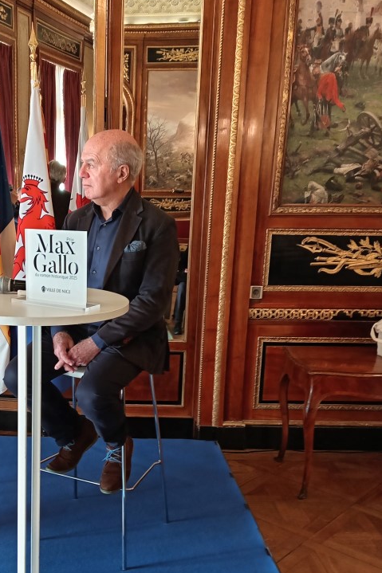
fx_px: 637
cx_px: 91
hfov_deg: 32.7
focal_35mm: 40
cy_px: 361
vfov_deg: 48.0
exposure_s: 1/25
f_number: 1.8
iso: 497
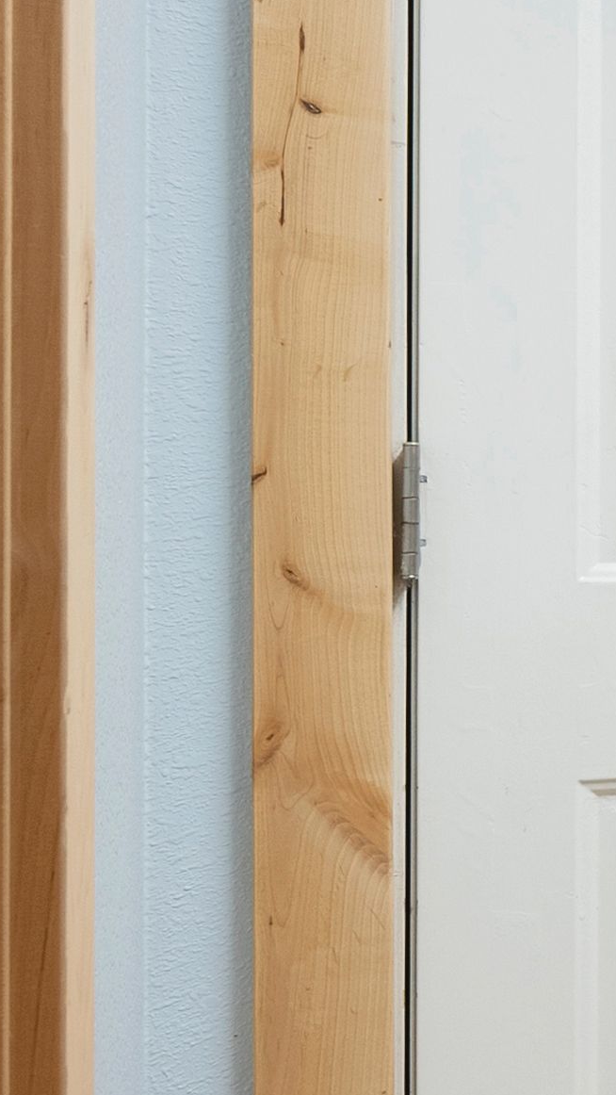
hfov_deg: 10.9
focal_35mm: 65
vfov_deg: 32.3
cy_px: 619
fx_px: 1887
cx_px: 1911
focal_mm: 17
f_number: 8
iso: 640
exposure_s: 1/1.67
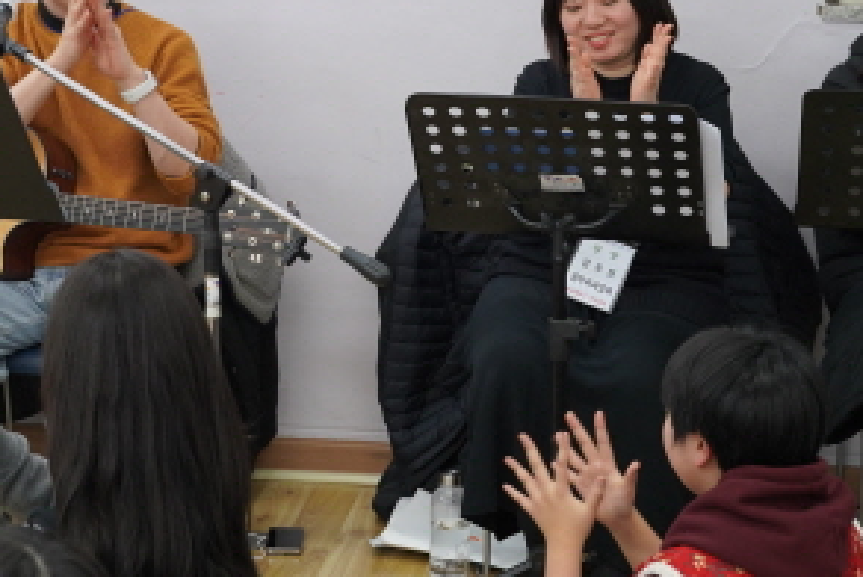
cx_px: 275
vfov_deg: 14.2
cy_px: 84
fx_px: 2302
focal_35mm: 96
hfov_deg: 21.1
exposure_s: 1/160
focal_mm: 40
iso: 1000
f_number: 4
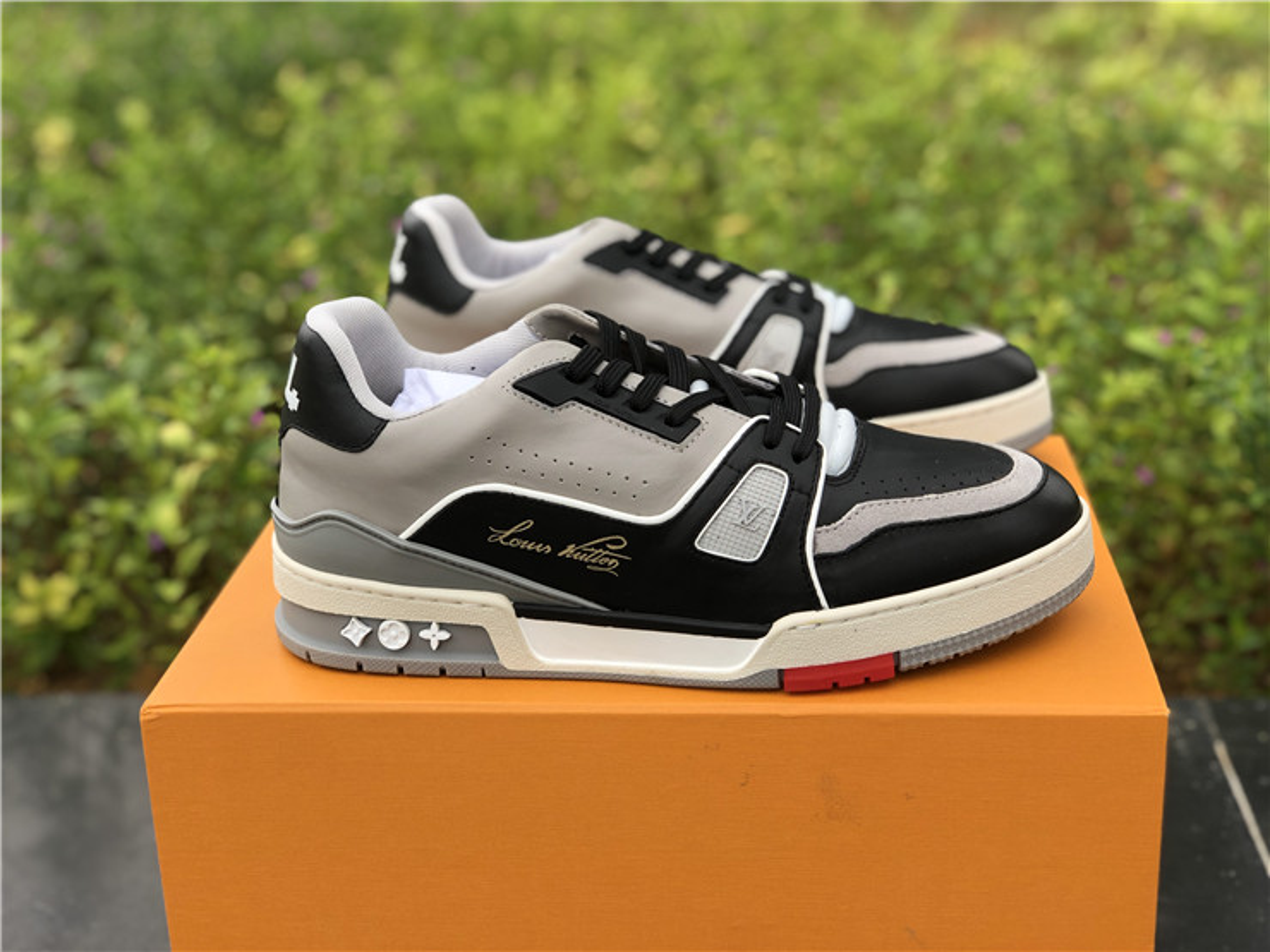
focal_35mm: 52
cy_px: 476
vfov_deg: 28.0
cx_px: 635
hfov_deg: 36.8
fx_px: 1908
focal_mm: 6
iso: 16
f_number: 2.4
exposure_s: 1/182
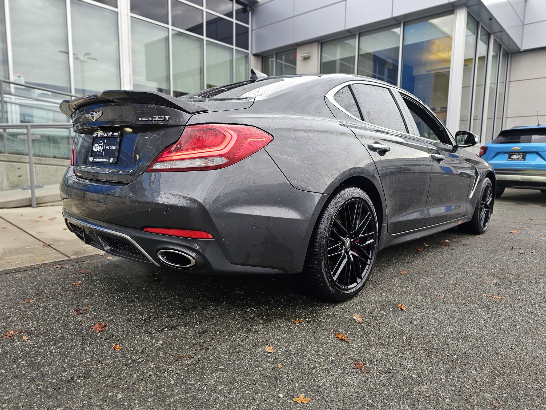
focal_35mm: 23
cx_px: 273
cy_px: 205
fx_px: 363
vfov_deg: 58.9
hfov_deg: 73.9
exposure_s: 1/120
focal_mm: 6.3
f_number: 1.7
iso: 50
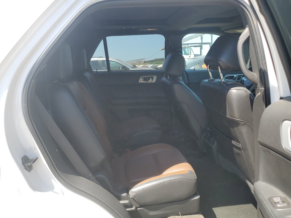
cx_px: 146
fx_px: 219
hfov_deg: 67.3
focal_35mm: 26
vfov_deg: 53.1
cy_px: 109
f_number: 1.5
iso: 50
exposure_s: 1/714
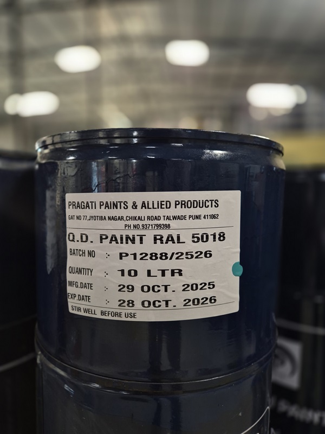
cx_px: 162
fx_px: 288
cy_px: 217
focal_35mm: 23
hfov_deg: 58.9
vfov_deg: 73.9
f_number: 1.8
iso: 200
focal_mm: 5.4
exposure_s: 1/100
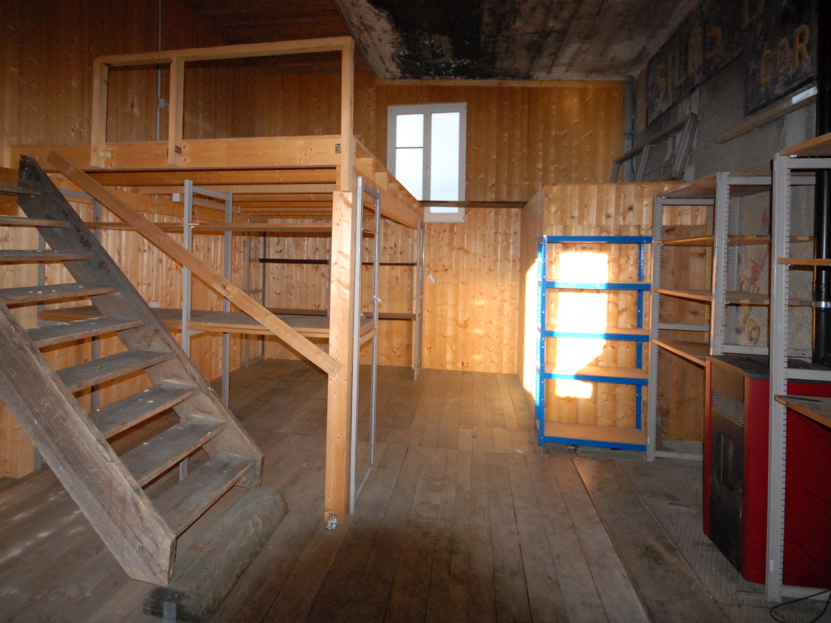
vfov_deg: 68.3
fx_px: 456
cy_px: 266
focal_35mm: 19
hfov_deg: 84.3
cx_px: 365
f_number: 4
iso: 1000
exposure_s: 1/250
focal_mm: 10
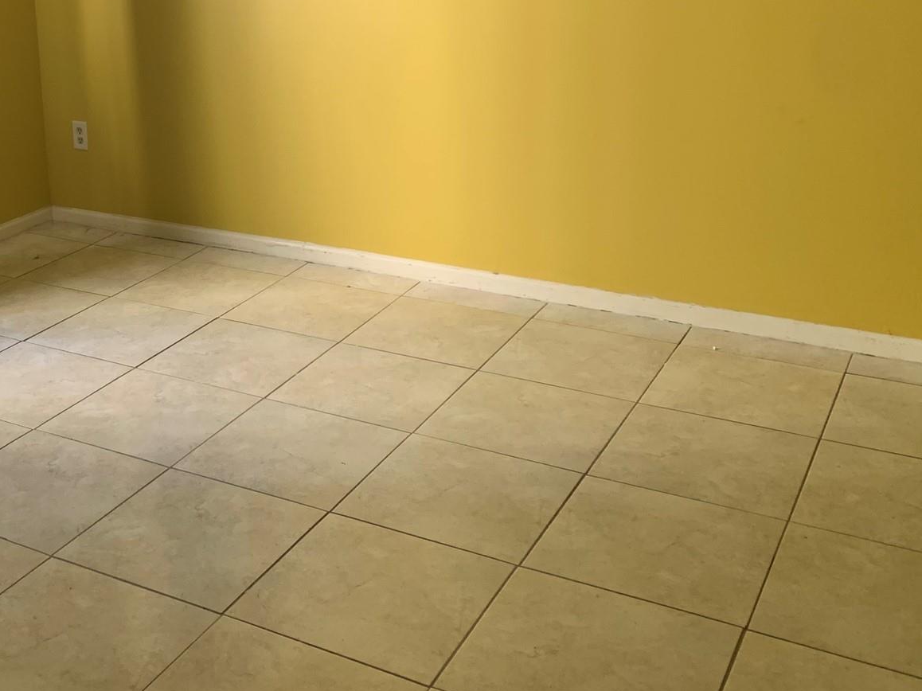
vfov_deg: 30.7
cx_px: 228
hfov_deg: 40.1
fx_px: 1225
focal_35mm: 46
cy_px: 140
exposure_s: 1/65
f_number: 1.8
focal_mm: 4.25
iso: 100
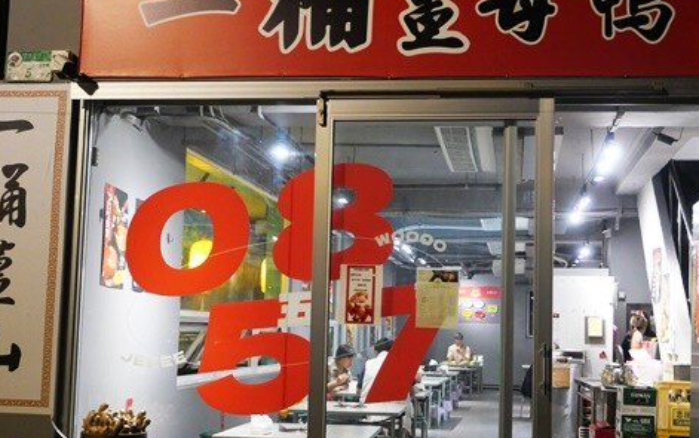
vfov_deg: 26.9
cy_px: 260
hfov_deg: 41.6
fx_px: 915
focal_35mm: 48
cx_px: 416
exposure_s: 1/60
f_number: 3.9
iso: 2000
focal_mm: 16
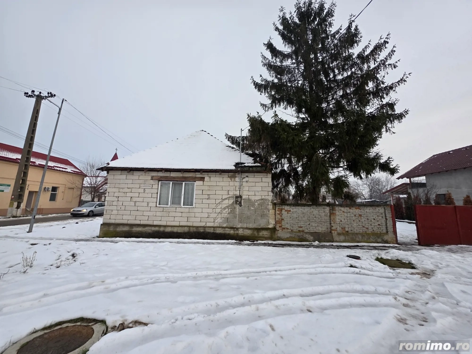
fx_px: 177
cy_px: 177
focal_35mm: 13
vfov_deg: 89.9
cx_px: 236
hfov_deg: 106.2
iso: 40
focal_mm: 2.2
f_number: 1.9
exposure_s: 1/112
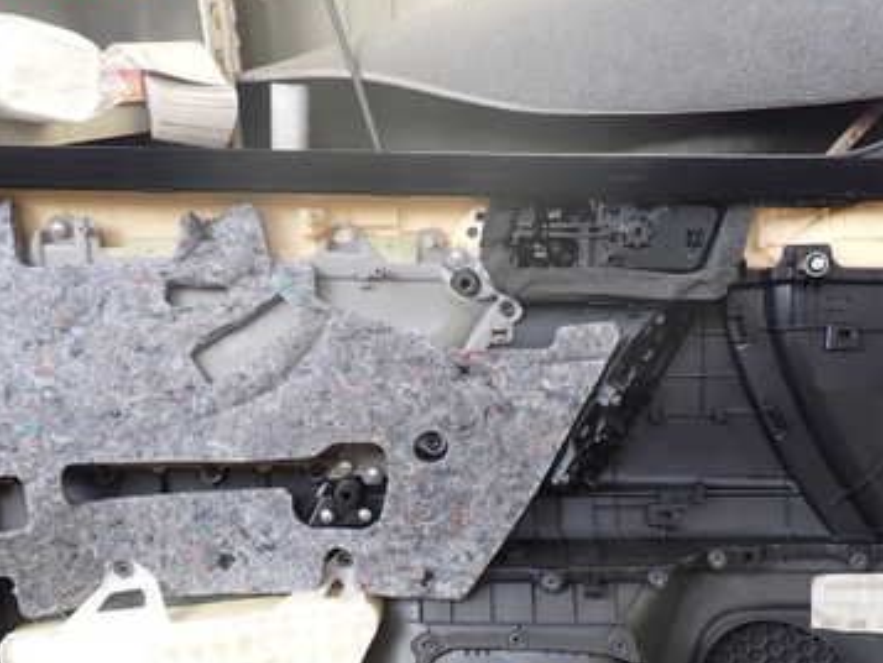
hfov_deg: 44.8
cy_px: 487
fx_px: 1072
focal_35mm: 42
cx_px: 440
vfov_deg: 33.8
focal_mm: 4.5
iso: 100
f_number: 2.8
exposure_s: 1/100
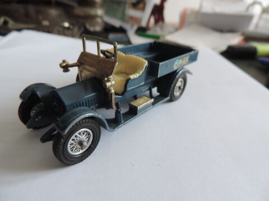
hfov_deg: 71.6
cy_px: 100
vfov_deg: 56.8
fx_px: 187
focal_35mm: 24
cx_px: 134
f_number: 3
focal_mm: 4.3
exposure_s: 1/15
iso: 400
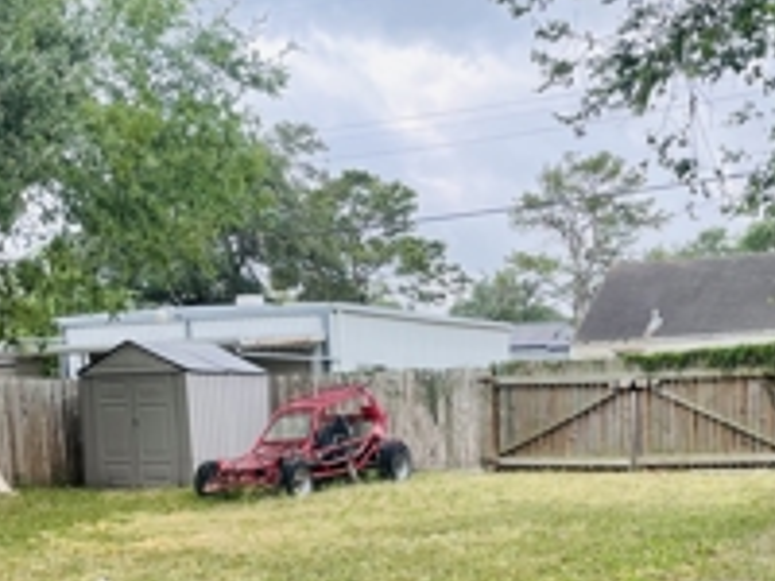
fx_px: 1164
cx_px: 527
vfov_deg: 26.6
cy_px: 569
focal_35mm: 52
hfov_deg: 36.4
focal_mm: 4.2
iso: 32
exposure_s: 1/666
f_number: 1.6
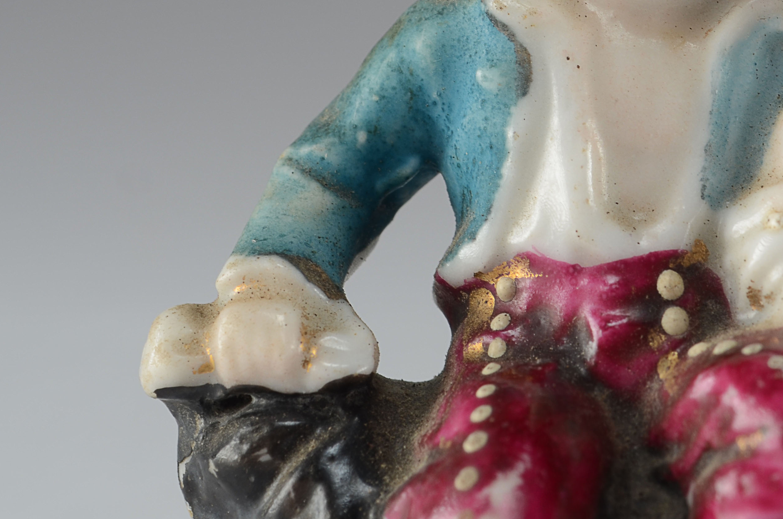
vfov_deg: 9.0
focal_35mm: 152
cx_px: 672
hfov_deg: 13.4
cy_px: 62
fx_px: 3299
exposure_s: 1/80
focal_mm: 52
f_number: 13
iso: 100
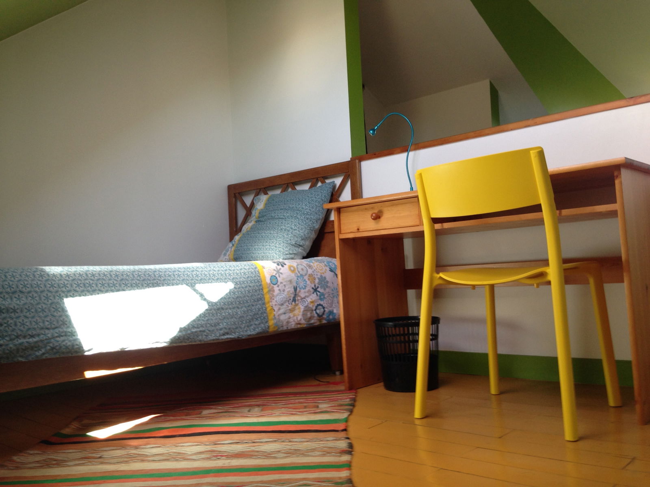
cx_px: 325
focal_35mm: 33
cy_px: 244
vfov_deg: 42.9
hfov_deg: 55.4
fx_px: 620
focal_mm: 4.12
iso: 50
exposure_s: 1/40
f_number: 2.4
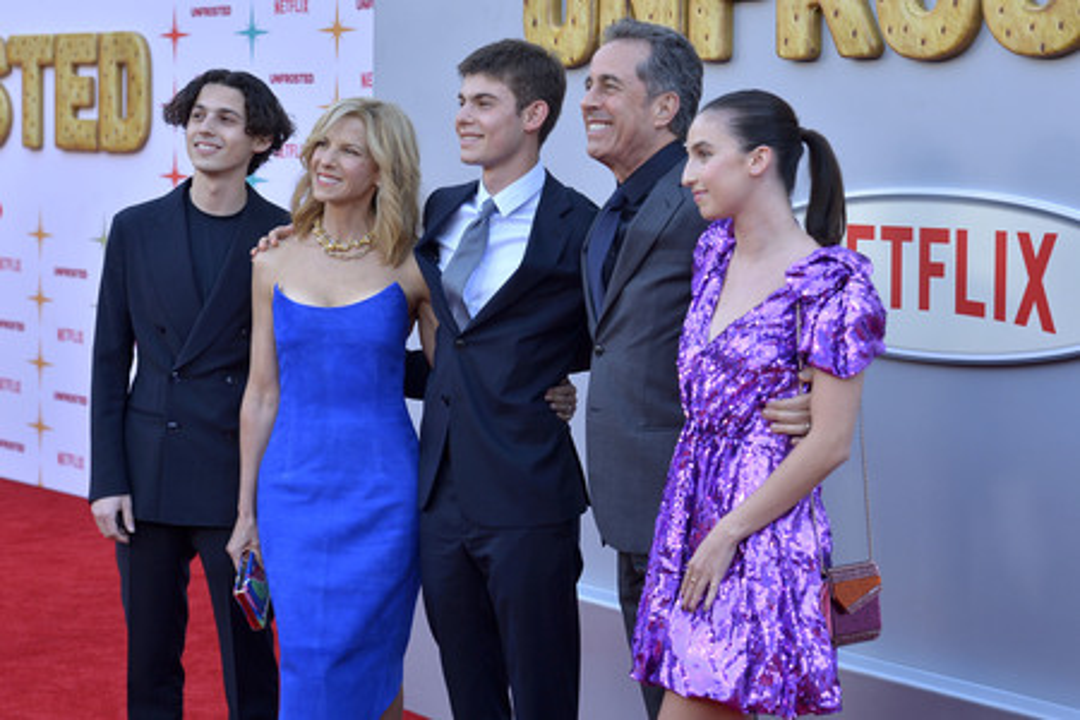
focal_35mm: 70
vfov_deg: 19.5
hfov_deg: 28.8
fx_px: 2100
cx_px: 540
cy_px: 360
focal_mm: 70
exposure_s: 1/250
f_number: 7.1
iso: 320
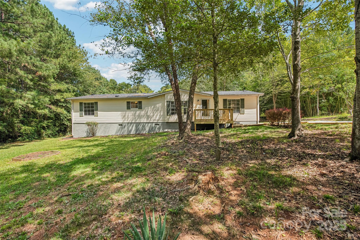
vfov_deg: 70.5
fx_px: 170
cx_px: 180
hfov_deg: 93.3
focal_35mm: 17
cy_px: 120
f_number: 9
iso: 200
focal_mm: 17
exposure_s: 1/160
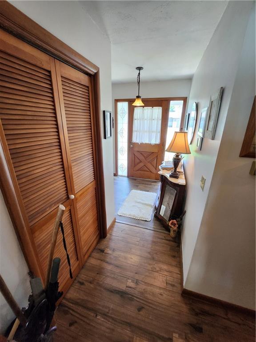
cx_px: 128
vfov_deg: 106.2
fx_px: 128
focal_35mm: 13
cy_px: 171
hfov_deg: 89.9
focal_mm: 1.7
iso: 250
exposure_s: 1/60
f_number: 2.2
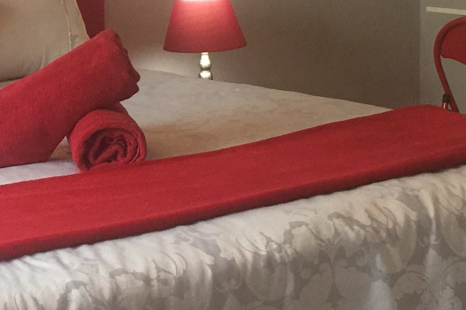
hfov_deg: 18.9
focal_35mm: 106
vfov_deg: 12.9
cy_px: 66
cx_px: 24
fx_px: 1372
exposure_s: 1/17
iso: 100
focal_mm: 4.15
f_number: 2.2
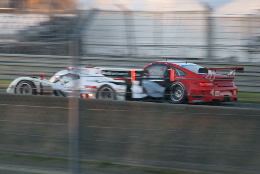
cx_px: 81
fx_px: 1526
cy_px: 69
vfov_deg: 6.5
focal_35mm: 211
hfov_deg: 9.7
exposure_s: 1/160
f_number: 4
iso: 400
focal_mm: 100
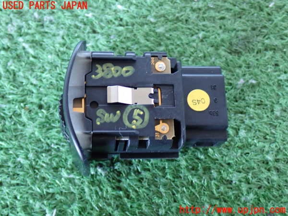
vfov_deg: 25.2
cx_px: 144
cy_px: 108
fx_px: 483
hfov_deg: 33.2
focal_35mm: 58
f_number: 3.5
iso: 800
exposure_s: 1/15
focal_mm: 10.35
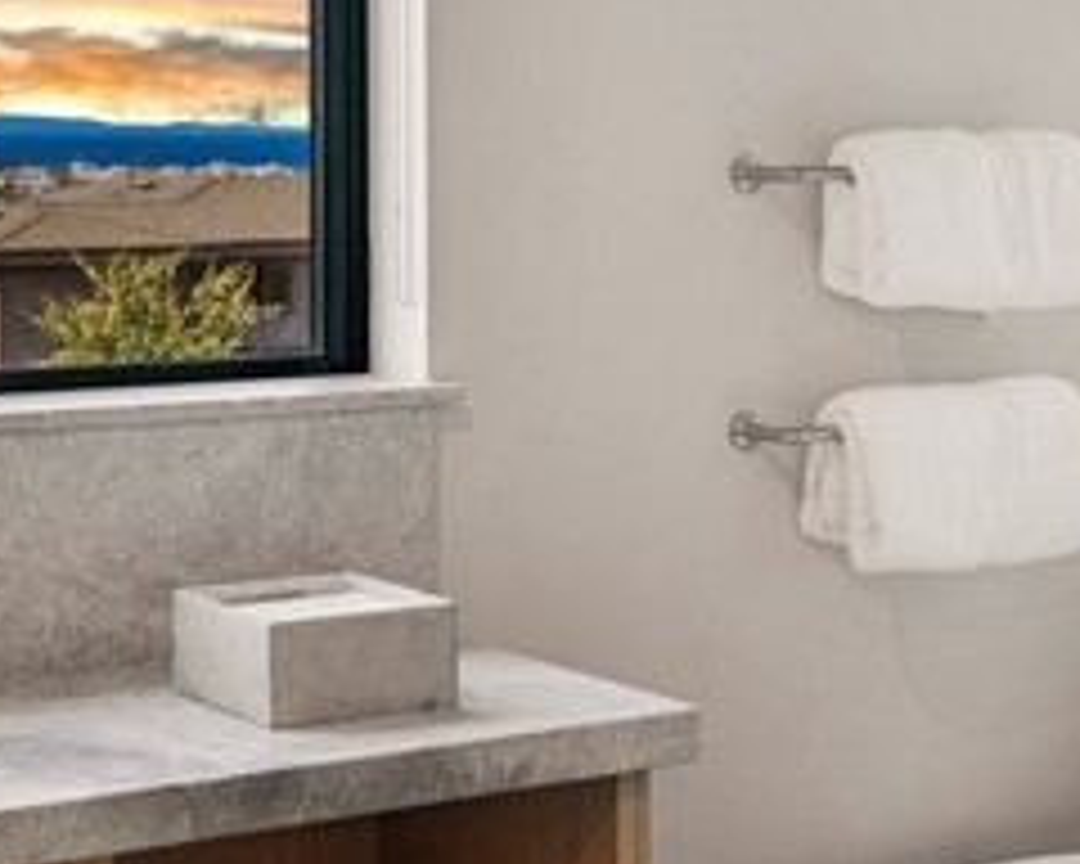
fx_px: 2717
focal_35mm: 85
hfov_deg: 22.5
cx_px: 544
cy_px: 216
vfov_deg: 18.0
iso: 160
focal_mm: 34
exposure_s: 1/13
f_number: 8
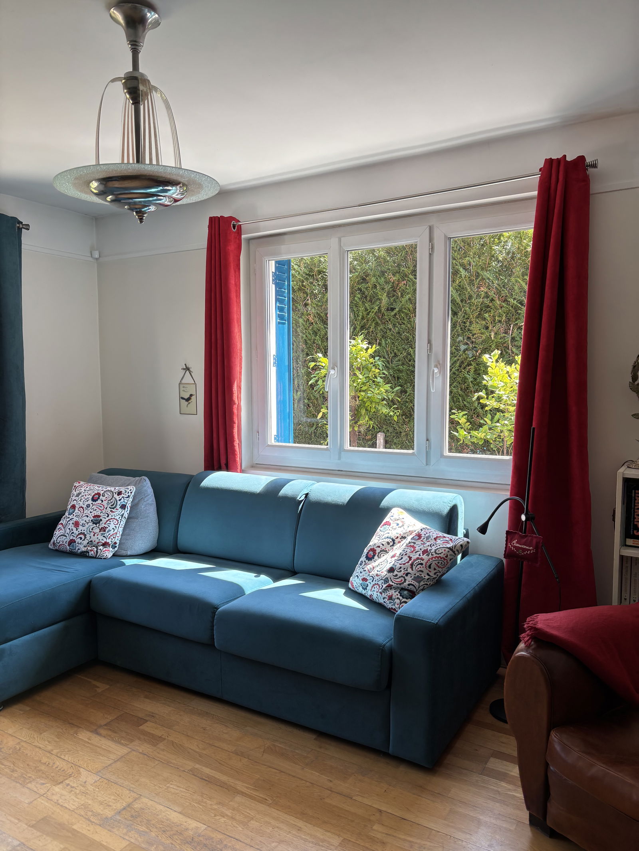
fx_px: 640
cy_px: 426
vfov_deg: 67.3
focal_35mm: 26
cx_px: 320
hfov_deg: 53.1
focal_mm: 5.96
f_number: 1.6
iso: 40
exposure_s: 1/121
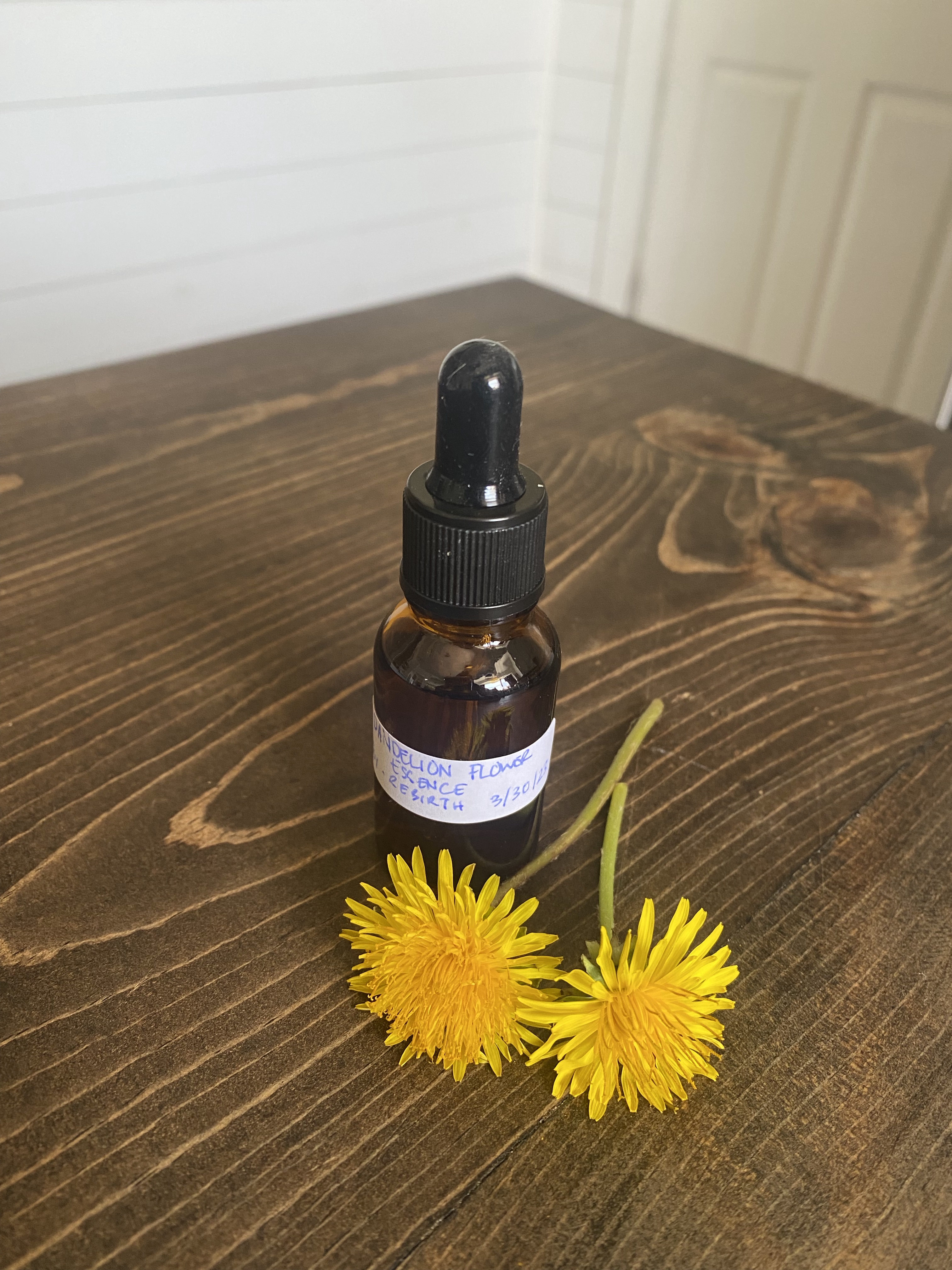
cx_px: 476
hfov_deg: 53.1
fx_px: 953
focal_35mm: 26
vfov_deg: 67.3
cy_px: 635
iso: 200
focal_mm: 4.25
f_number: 1.8
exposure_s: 1/60
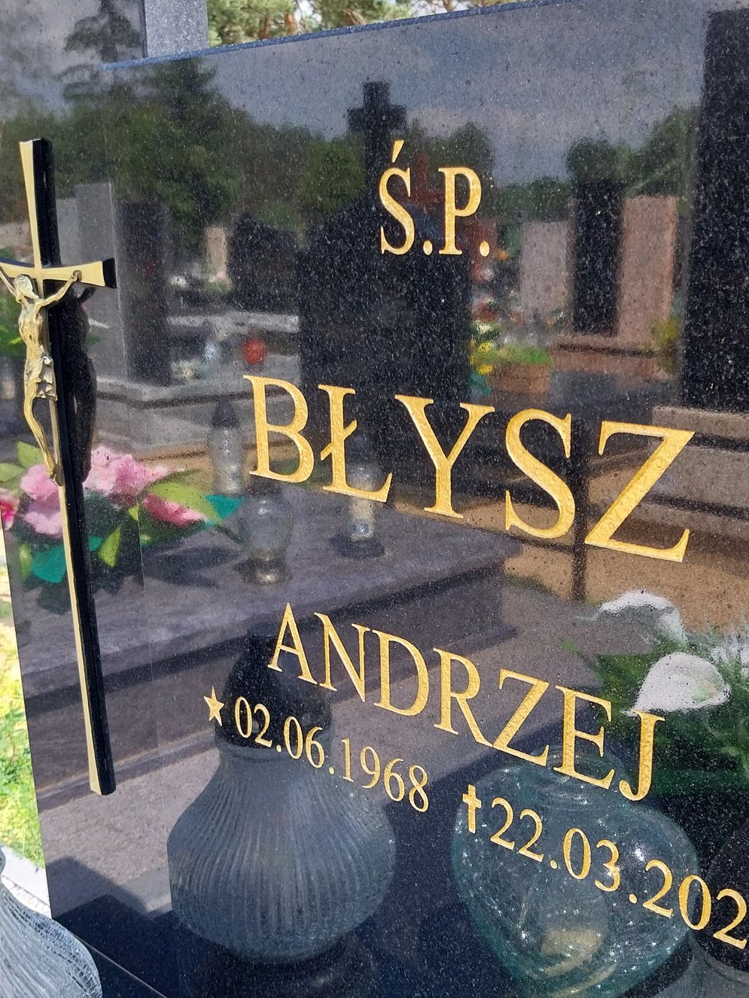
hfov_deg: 35.8
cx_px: 470
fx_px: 1154
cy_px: 605
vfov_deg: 46.5
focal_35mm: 40
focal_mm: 4
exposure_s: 1/221
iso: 25
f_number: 1.8
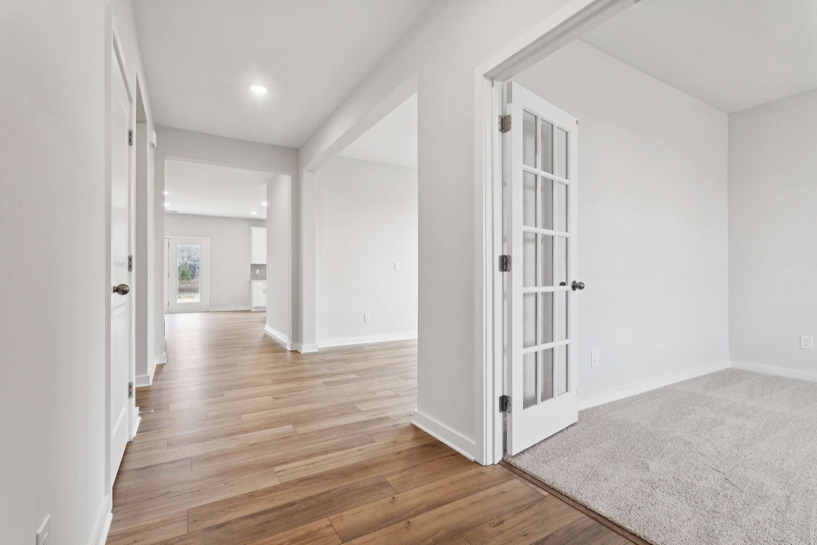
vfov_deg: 73.7
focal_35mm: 16
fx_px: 363
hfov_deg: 96.7
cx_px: 408
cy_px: 272
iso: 640
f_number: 8
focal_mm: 16
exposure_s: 1/30
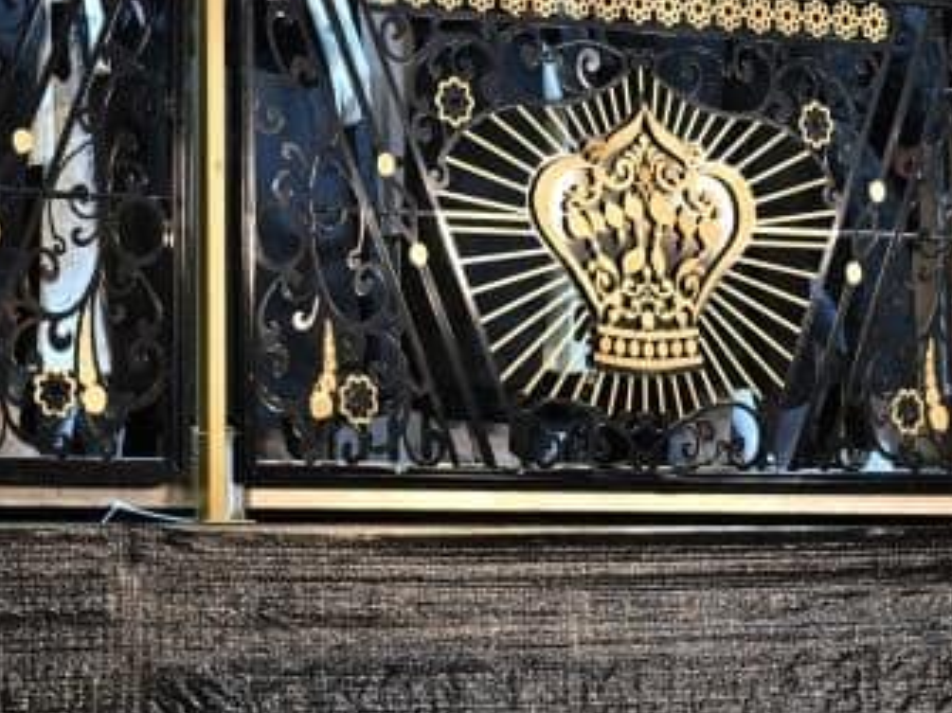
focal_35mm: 185
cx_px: 426
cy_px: -214
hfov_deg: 10.7
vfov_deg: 7.9
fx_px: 5086
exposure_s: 1/320
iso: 640
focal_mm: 63
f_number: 4
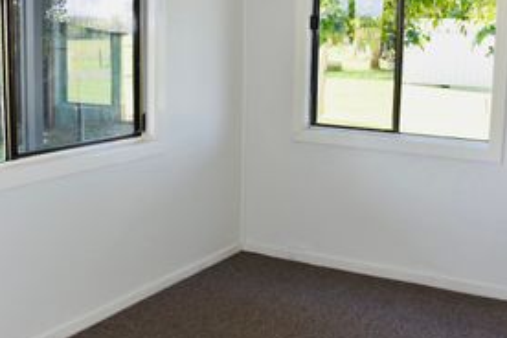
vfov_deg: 29.2
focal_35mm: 46
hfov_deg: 42.5
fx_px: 648
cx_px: 193
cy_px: 137
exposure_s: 1/125
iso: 320
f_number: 5.6
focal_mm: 18
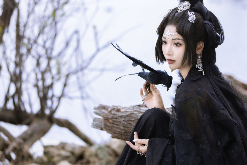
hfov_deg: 16.7
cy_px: 79
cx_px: 140
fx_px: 844
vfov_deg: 11.1
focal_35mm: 123
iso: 125
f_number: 2.8
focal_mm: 100
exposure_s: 1/320
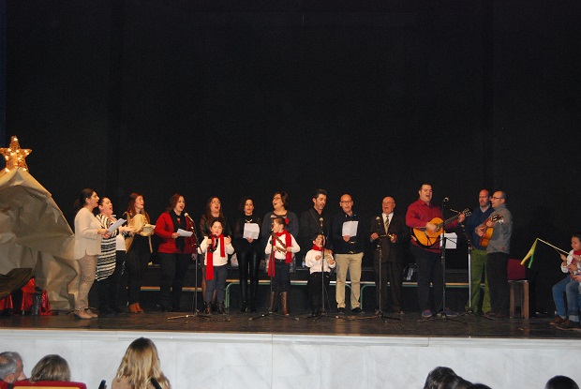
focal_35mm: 57
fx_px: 921
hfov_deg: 35.0
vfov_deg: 23.8
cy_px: 194
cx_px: 290
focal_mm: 38
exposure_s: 1/60
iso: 1600
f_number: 4.8
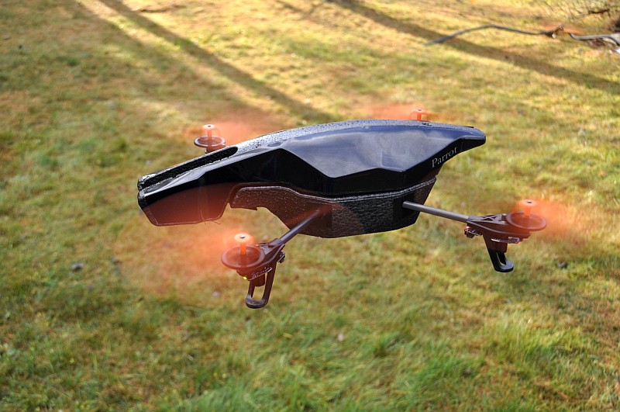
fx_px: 671
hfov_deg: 49.6
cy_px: 206
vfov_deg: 34.1
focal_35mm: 39
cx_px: 310
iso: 400
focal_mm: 26
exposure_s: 1/125
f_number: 5.6
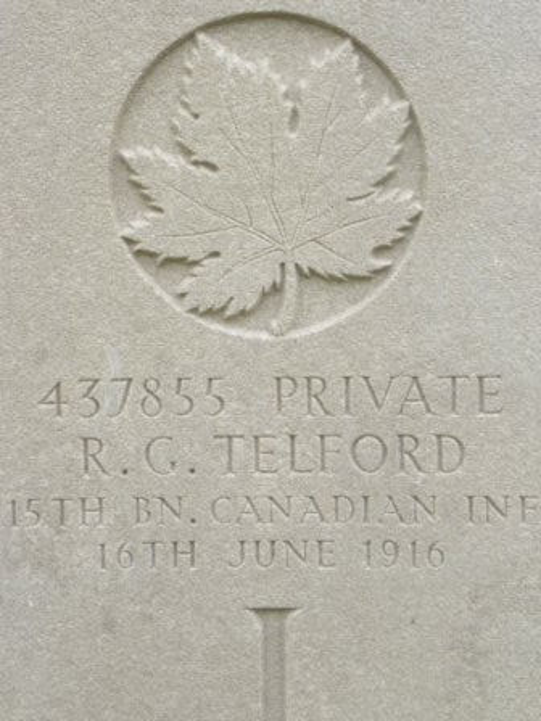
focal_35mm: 75
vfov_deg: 26.0
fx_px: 1563
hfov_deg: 19.6
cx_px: 270
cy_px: 360
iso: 127
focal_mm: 13.4
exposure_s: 1/71.5
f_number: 4
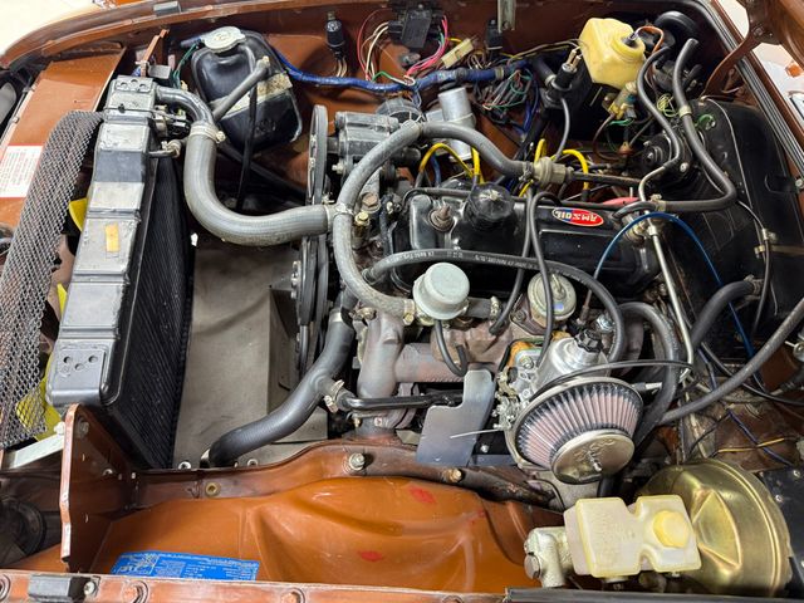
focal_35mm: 24
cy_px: 302
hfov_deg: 71.6
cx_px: 402
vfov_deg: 56.8
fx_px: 557
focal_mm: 6.76
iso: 200
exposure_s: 1/60
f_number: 1.78
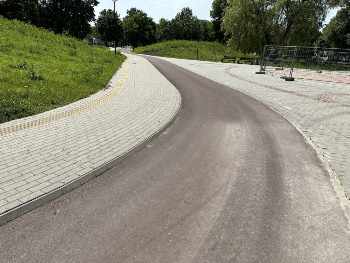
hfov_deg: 71.6
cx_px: 175
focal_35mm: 24
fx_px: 243
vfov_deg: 56.8
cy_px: 132
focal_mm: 6.86
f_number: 1.78
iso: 80
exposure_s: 1/6623
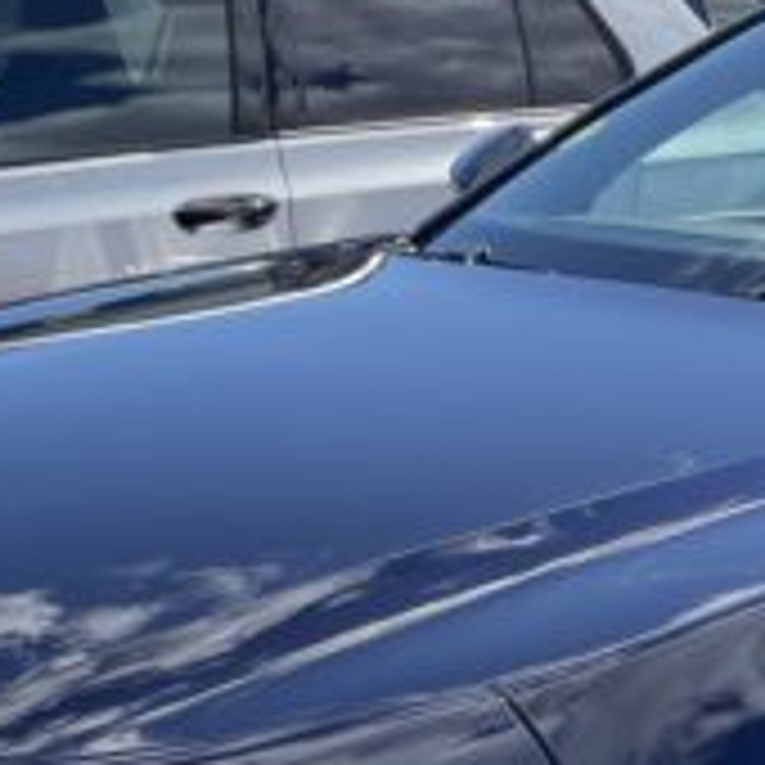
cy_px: 716
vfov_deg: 15.9
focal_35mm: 108
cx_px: 873
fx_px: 2700
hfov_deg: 15.6
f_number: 1.6
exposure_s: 1/1984
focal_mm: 4.2
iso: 32
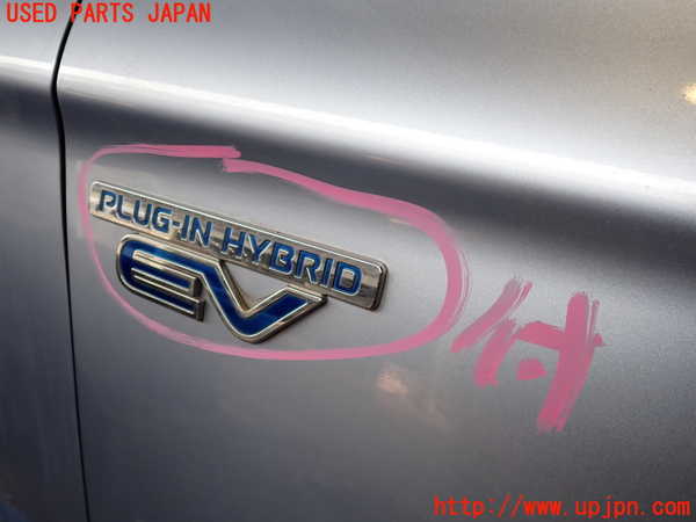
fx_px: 603
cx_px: 348
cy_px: 261
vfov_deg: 46.8
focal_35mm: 30
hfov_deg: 60.0
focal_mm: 5.4
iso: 100
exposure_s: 1/200
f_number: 2.3
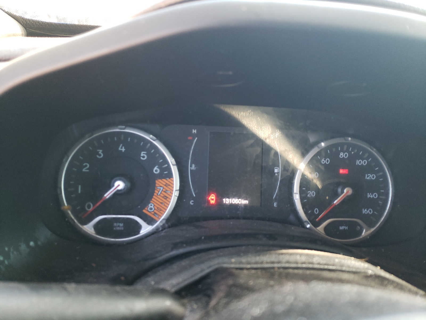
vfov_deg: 53.1
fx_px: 320
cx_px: 213
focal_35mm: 26
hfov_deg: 67.3
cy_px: 160
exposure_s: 1/60.2
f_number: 1.5
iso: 125
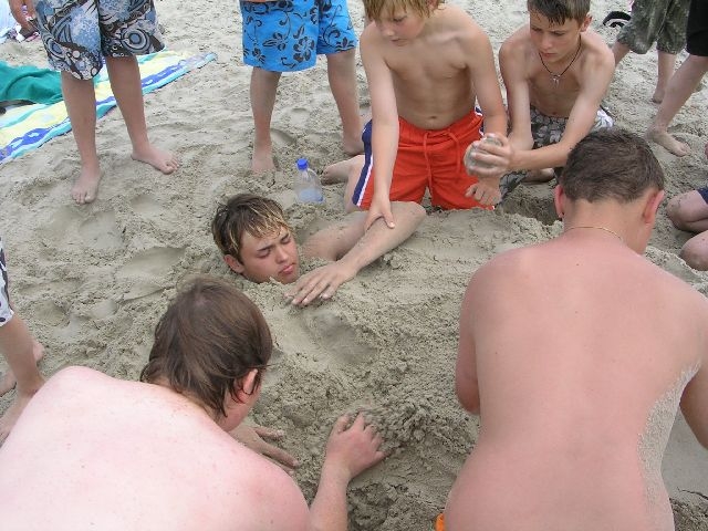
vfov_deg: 37.7
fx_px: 777
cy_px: 266
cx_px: 354
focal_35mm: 38
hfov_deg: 49.0
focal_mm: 5.8
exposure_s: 1/147
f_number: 5.6
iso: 50
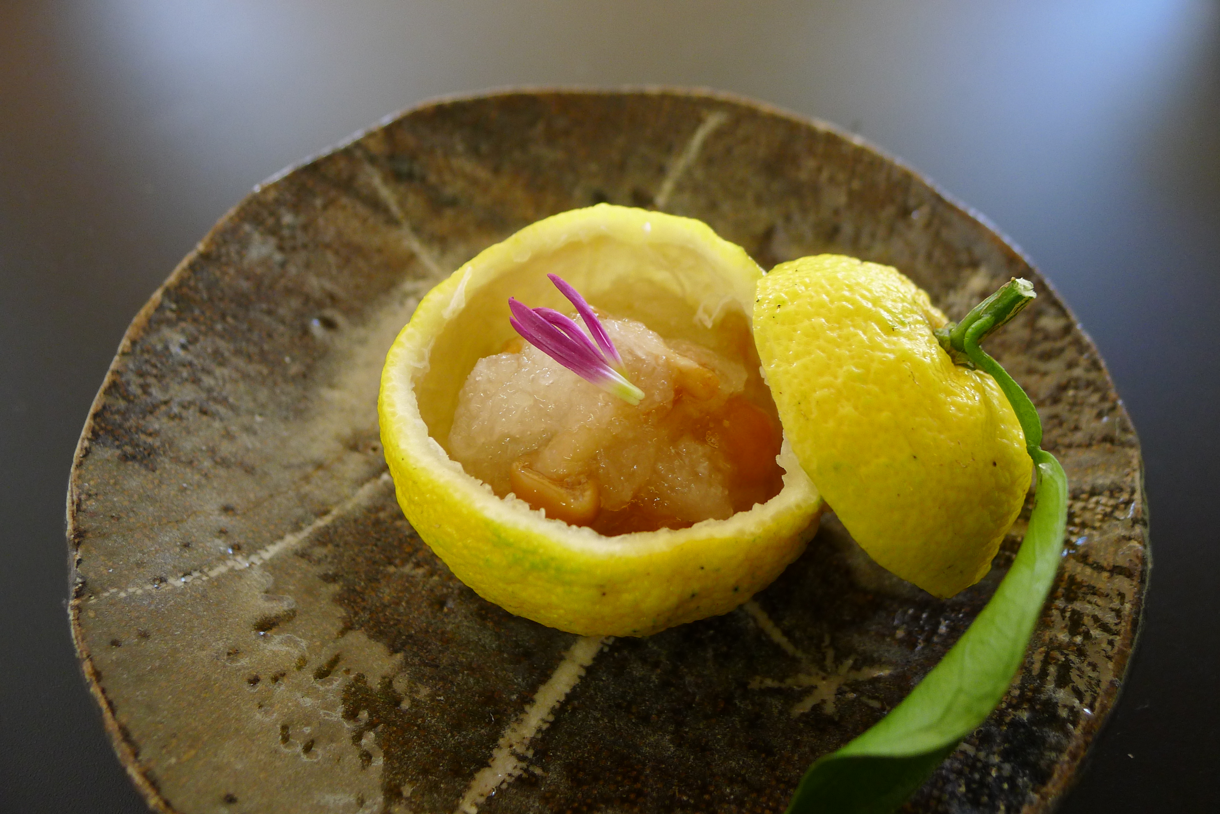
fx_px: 814
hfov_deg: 73.7
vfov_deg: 53.2
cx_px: 610
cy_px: 407
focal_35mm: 24
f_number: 2
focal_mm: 5.1
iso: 250
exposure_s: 1/60
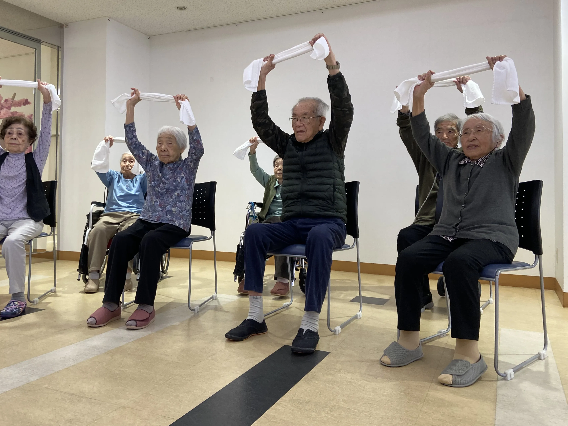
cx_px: 246
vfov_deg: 45.3
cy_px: 183
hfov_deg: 58.1
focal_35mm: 31
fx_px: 509
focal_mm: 4.25
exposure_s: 1/100
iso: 125
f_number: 1.8
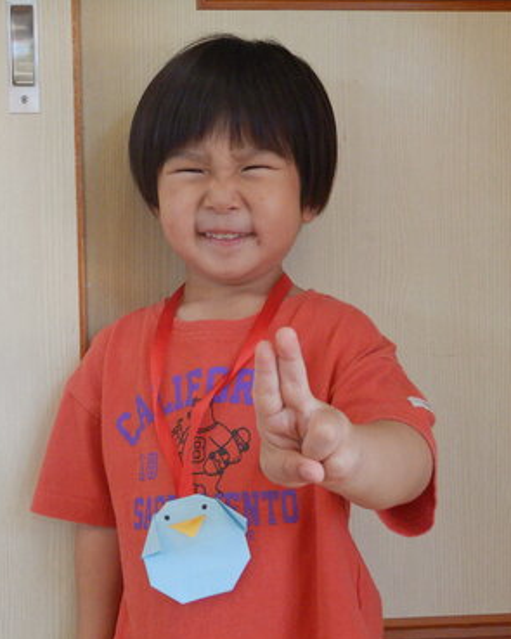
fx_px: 851
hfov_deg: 33.3
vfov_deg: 41.2
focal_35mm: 45
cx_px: 203
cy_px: 321
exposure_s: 1/30
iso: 180
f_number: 4.2
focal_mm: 6.1
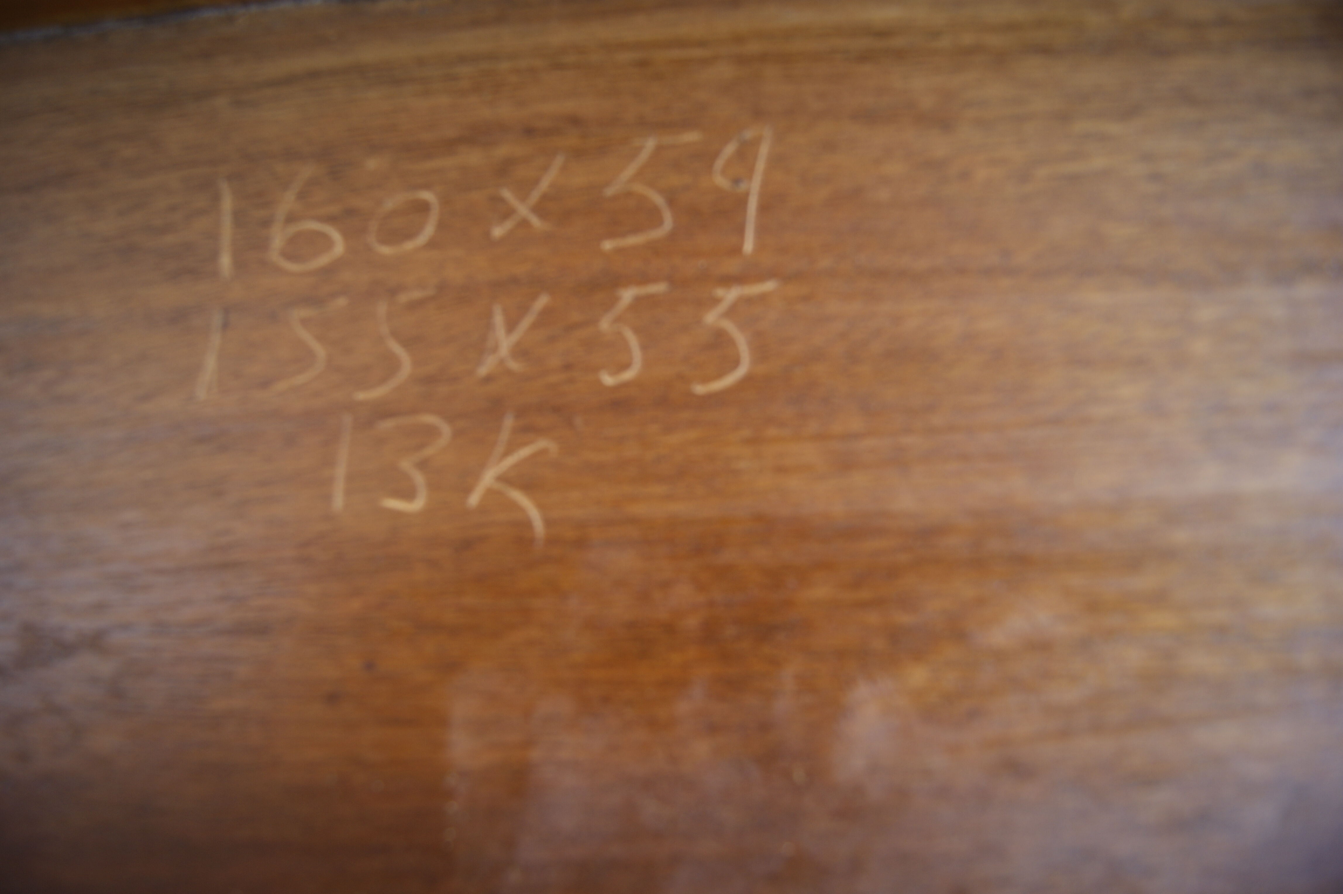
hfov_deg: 49.6
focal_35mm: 39
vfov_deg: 34.2
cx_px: 672
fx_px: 1454
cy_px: 447
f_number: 4.5
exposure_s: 1/50
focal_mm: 26
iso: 125
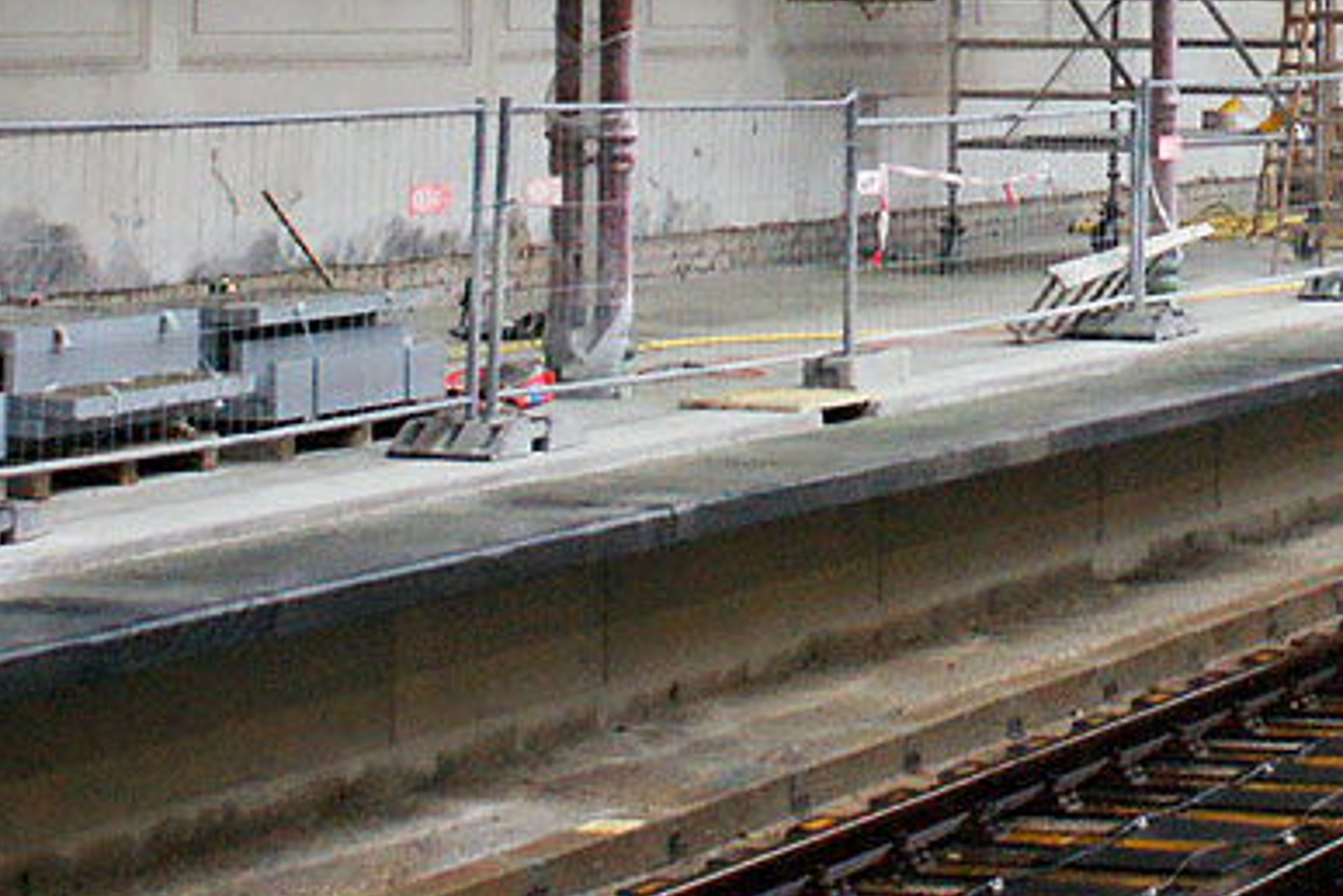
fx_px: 4439
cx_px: 1499
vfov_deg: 11.3
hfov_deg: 16.6
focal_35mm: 119
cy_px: -236
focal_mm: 30
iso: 1600
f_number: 5
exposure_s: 1/320
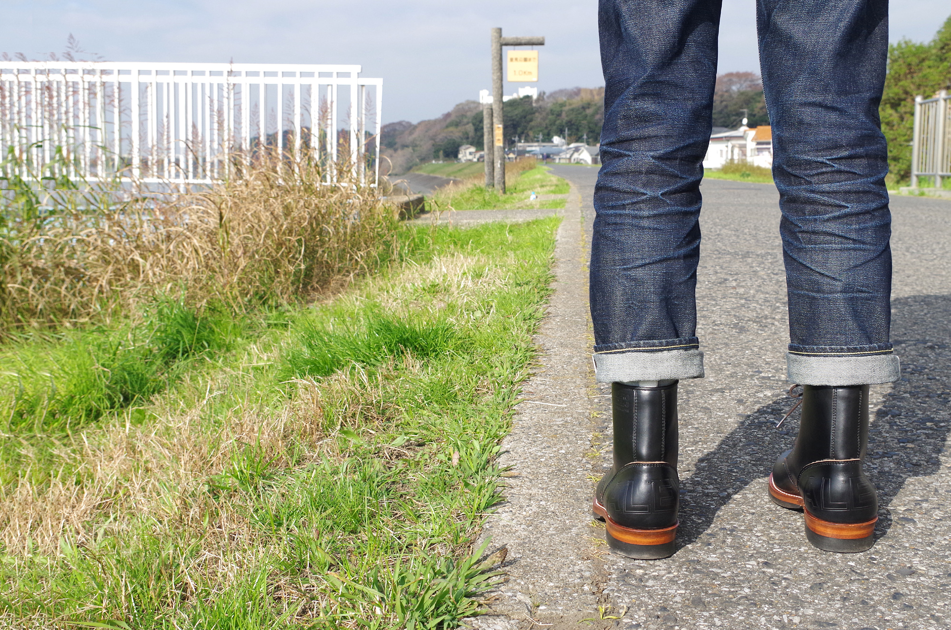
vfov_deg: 31.6
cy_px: 315
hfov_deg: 46.3
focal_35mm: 42
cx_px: 476
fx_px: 1112
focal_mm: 28.13
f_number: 10
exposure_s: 1/1000
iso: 800
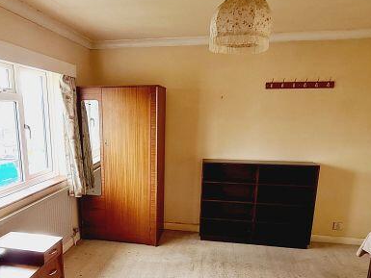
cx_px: 136
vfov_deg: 50.6
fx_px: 289
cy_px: 182
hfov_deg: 64.2
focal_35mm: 27
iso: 100
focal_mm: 2.2
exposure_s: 1/50
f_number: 2.2
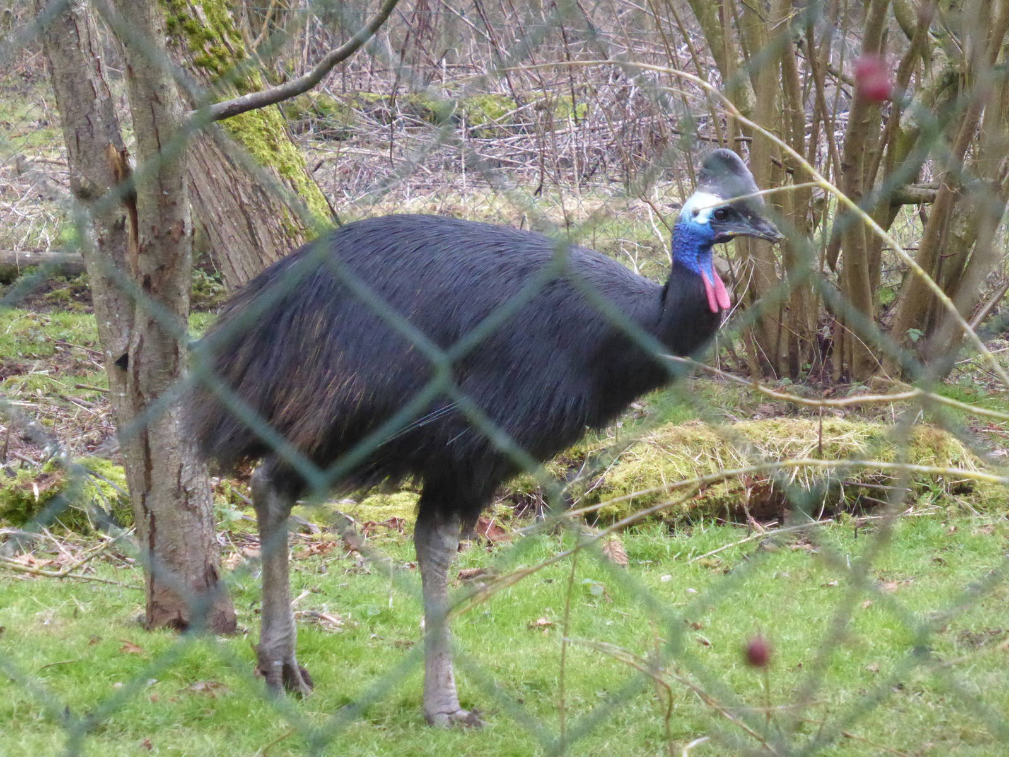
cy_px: 378
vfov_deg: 6.3
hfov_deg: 8.4
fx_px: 6879
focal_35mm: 236
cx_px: 504
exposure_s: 1/200
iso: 1600
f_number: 5.6
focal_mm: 38.2
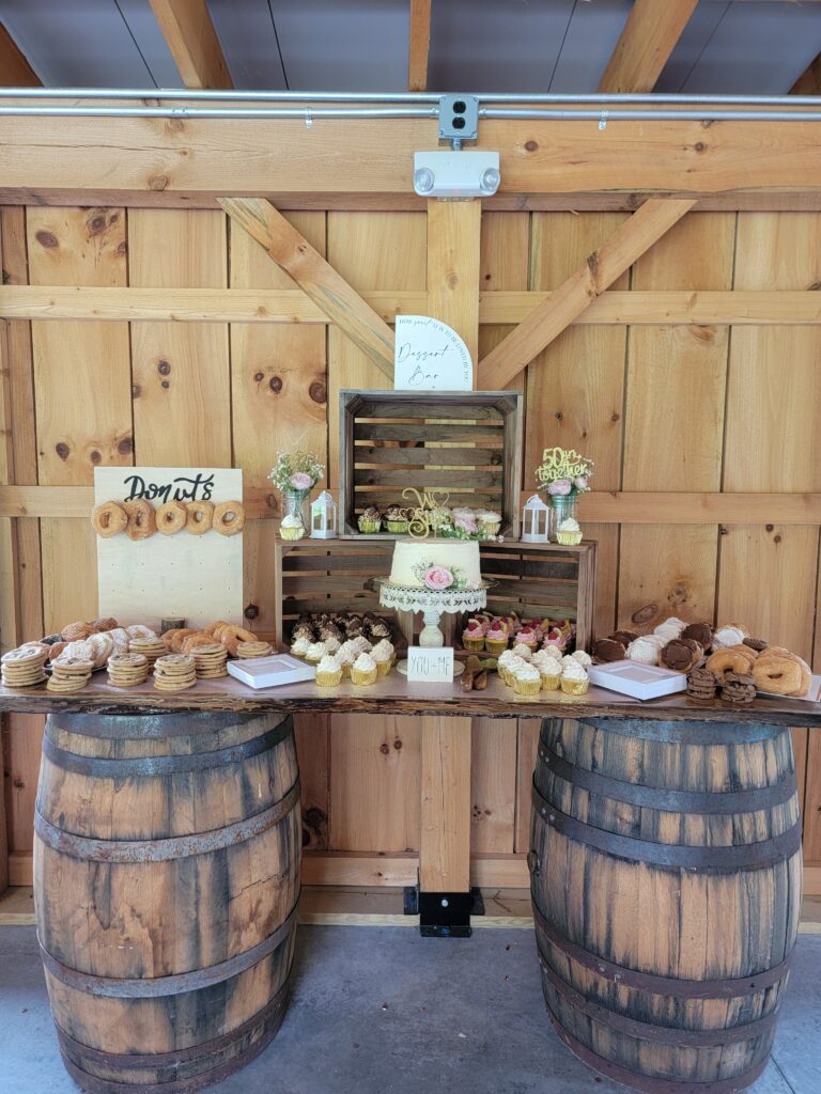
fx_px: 759
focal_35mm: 24
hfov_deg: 56.8
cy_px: 547
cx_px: 410
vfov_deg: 71.6
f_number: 1.8
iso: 200
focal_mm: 6.7
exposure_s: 1/60
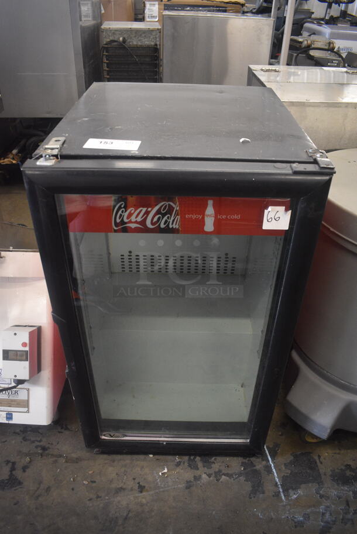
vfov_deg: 67.3
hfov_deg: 48.0
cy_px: 267
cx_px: 178
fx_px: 401
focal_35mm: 27
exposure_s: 1/125
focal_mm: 18
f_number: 3.5
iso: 1600
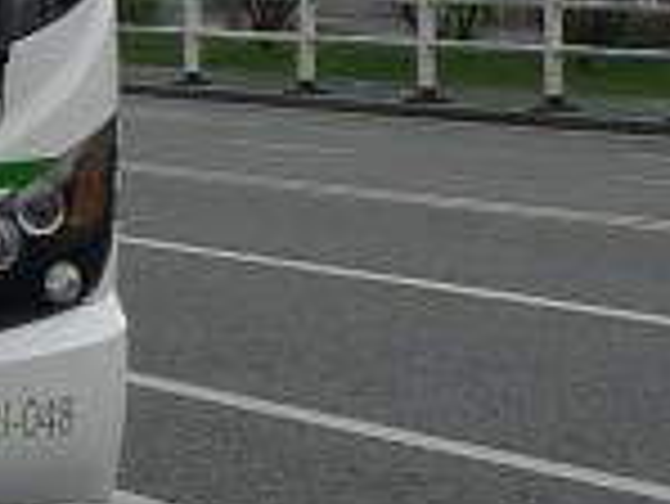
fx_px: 5191
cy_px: -171
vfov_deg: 5.5
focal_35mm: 268
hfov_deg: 7.0
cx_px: -904
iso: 80
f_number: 2.8
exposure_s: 1/320
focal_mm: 5.9
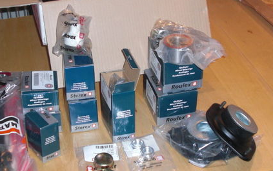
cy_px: 63
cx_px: 102
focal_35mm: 69
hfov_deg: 29.7
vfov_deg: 18.8
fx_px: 513
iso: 200
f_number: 3.1
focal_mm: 7.6
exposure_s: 1/60
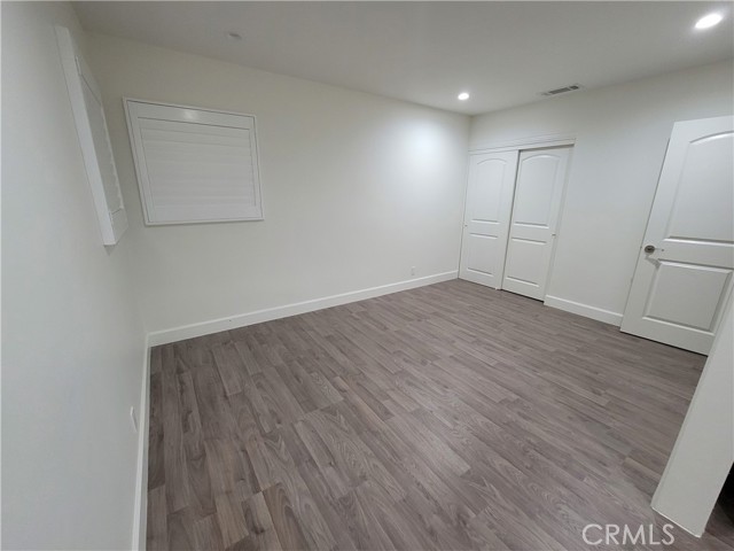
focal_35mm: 13
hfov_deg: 106.2
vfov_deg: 89.9
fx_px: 276
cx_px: 367
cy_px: 276
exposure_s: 1/60
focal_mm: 2.2
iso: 400
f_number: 2.2
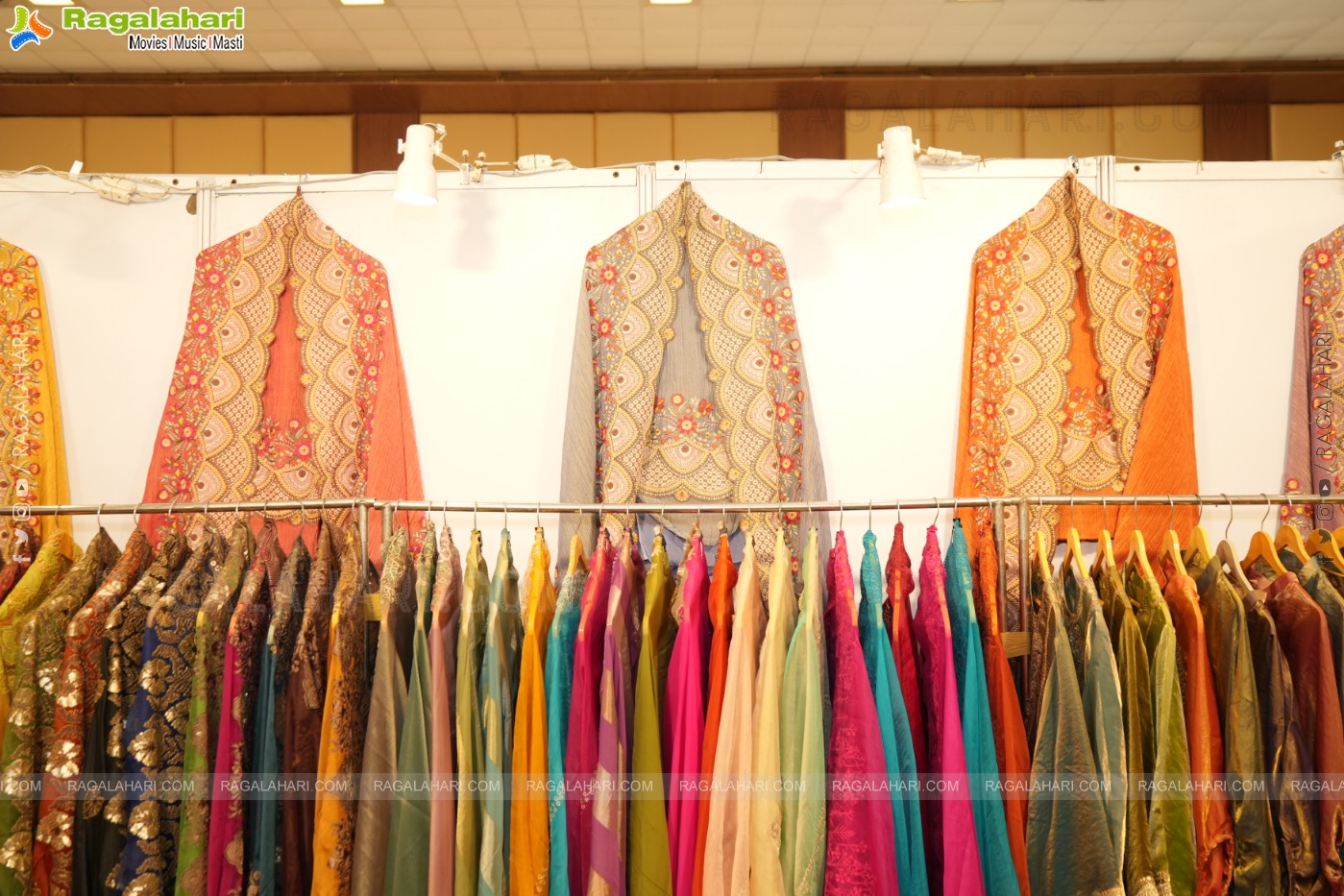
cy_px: 448
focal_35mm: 32
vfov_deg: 41.1
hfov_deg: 58.7
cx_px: 672
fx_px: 1195
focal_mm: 32
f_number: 5
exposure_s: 1/125
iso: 800
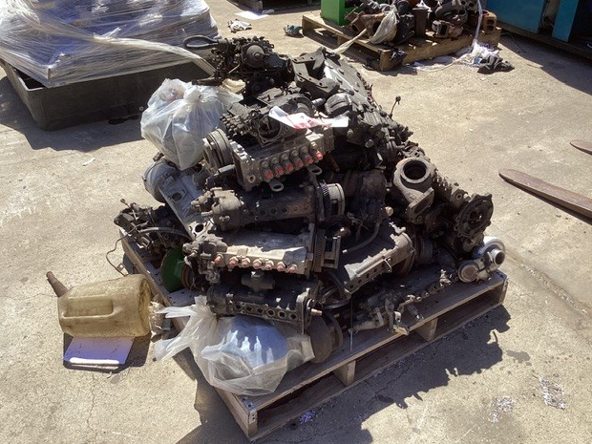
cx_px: 287
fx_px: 547
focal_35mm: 32
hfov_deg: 56.8
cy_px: 222
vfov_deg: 44.2
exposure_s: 1/858
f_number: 2.4
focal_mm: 3.3
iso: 25
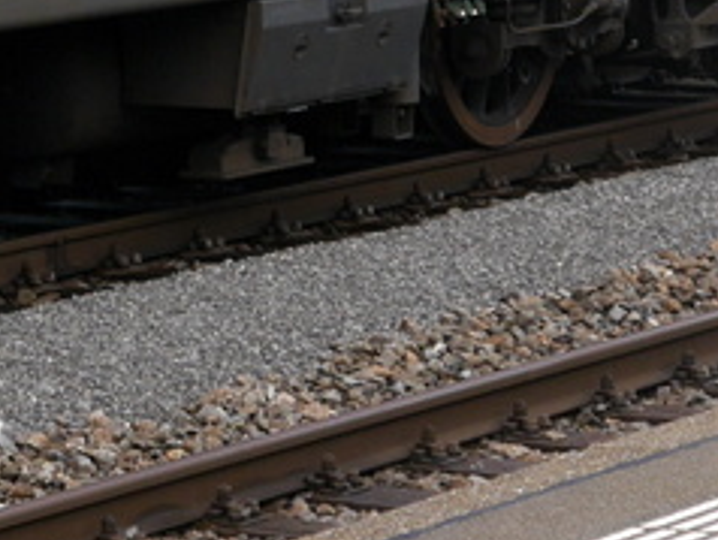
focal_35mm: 252
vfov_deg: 5.8
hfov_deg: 7.7
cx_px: -413
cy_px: -329
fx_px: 5232
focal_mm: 25
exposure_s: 1/100
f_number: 5
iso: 160
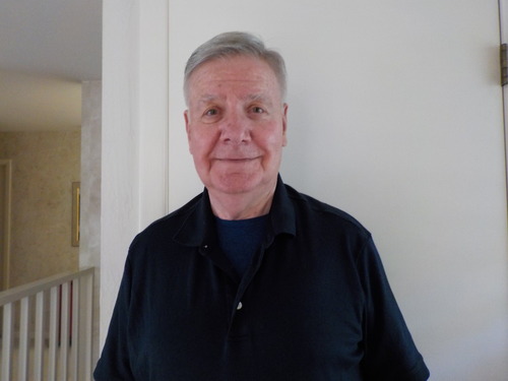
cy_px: 190
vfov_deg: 46.8
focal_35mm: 30
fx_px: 440
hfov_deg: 60.0
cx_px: 254
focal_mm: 4.1
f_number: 3.3
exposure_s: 1/30
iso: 360
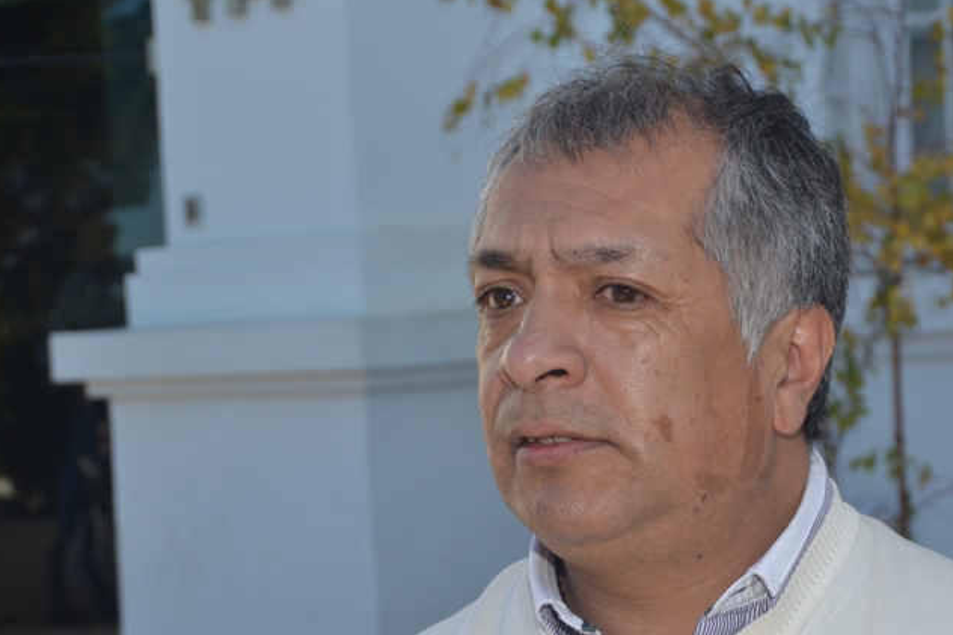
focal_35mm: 95
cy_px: 361
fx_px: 2514
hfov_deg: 21.4
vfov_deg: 14.4
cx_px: 571
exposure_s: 1/200
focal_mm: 50
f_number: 7.1
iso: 100
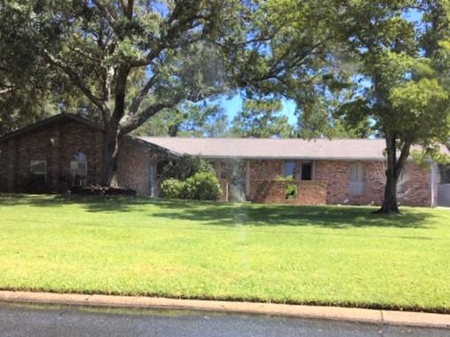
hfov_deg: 61.7
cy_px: 168
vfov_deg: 48.2
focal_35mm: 29
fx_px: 377
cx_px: 225
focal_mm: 4.15
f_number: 2.2
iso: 25
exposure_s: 1/201
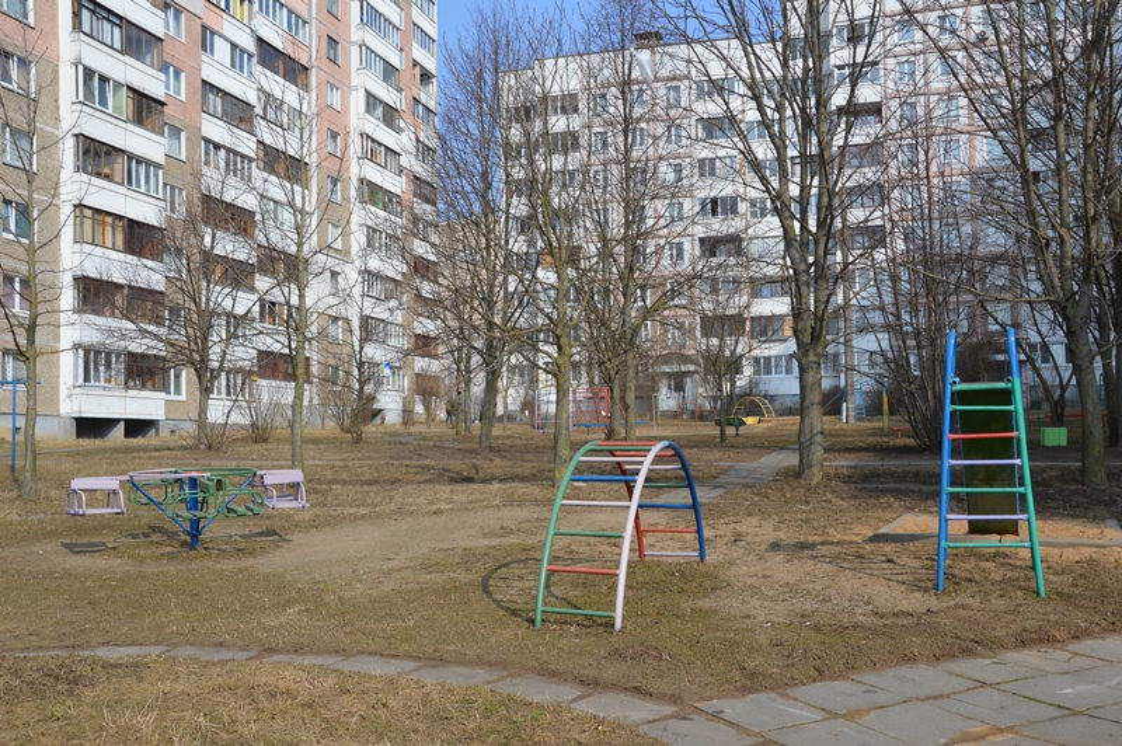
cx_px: 561
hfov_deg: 53.2
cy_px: 373
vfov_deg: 36.8
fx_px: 1121
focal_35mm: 36
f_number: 8
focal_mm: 24
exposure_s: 1/250
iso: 100
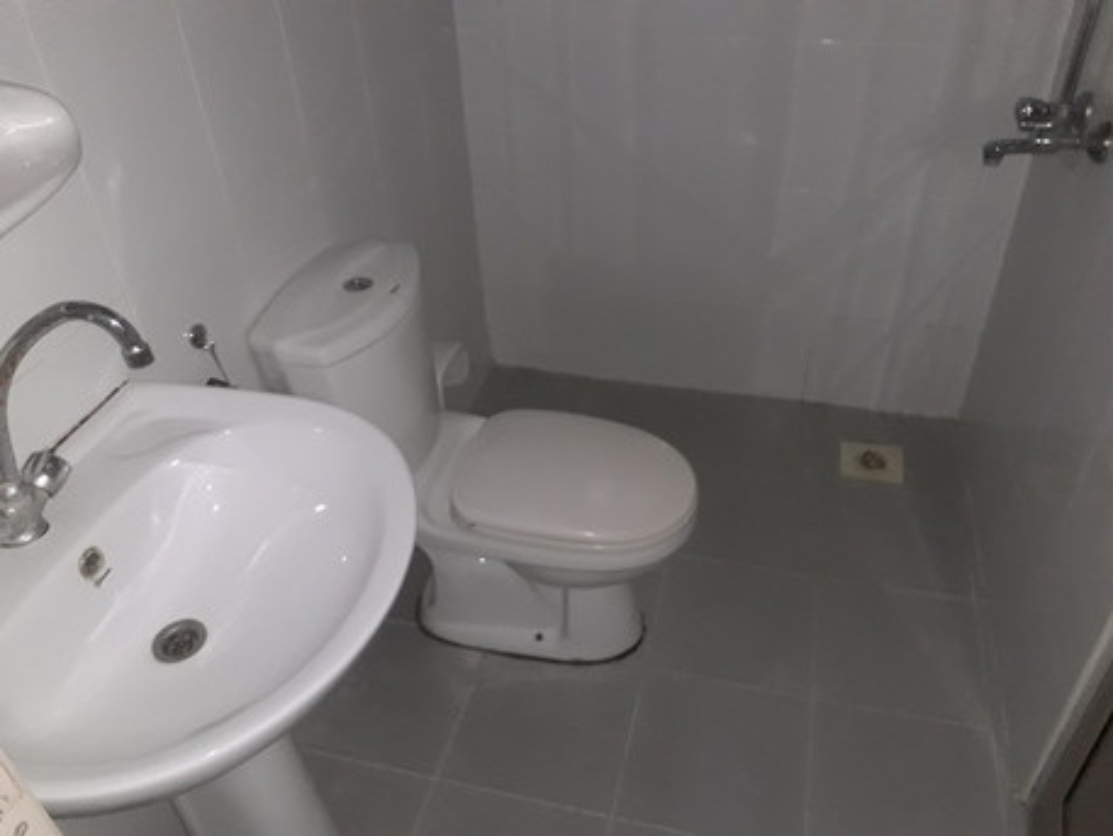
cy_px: 418
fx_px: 868
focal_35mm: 27
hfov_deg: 65.3
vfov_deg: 51.4
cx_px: 556
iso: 200
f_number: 1.9
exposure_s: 1/33
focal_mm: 3.6
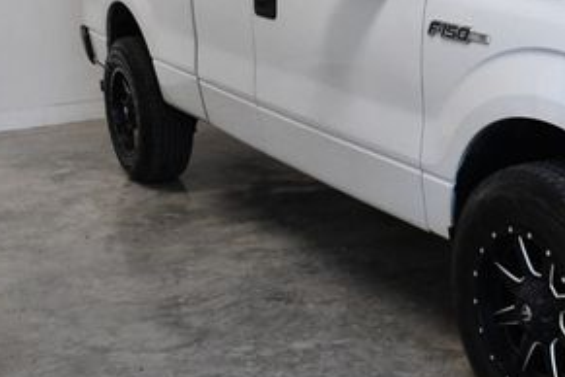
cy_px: 132
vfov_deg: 20.6
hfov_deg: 28.2
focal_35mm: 66
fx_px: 1036
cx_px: 598
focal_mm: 20
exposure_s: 1/400
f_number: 10
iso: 2500
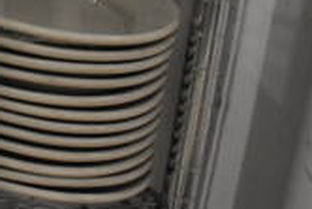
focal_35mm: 99
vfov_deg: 13.3
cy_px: -73
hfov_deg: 17.6
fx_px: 859
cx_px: -205
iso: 3200
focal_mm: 18
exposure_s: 1/125
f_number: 3.5
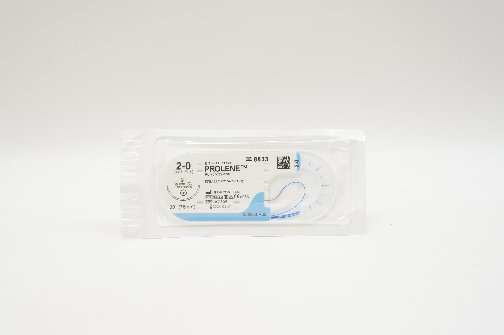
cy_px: 168
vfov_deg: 34.1
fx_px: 545
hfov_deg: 49.6
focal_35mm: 39
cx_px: 252
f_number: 7.1
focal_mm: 26
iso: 400
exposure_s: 1/40
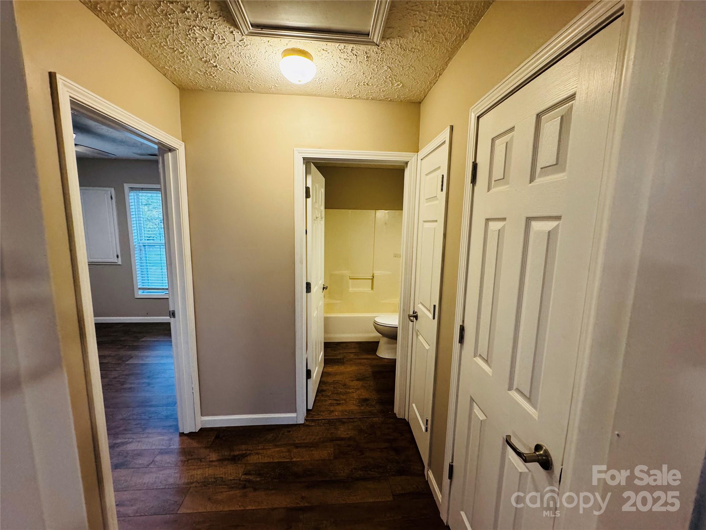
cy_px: 265
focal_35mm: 14
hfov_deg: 102.1
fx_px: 286
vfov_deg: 85.7
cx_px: 353
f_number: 2.2
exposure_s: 1/60
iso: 320
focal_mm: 2.22
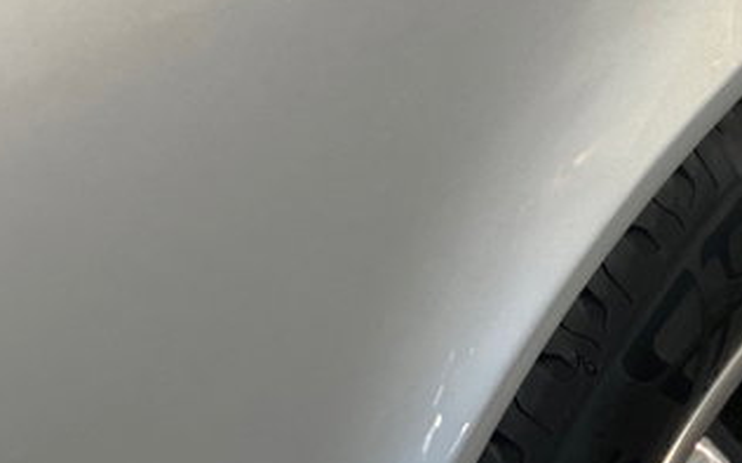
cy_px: 9
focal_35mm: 134
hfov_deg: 15.4
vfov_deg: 9.7
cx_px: 704
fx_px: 2708
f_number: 2
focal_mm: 6
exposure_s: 1/40
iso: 200
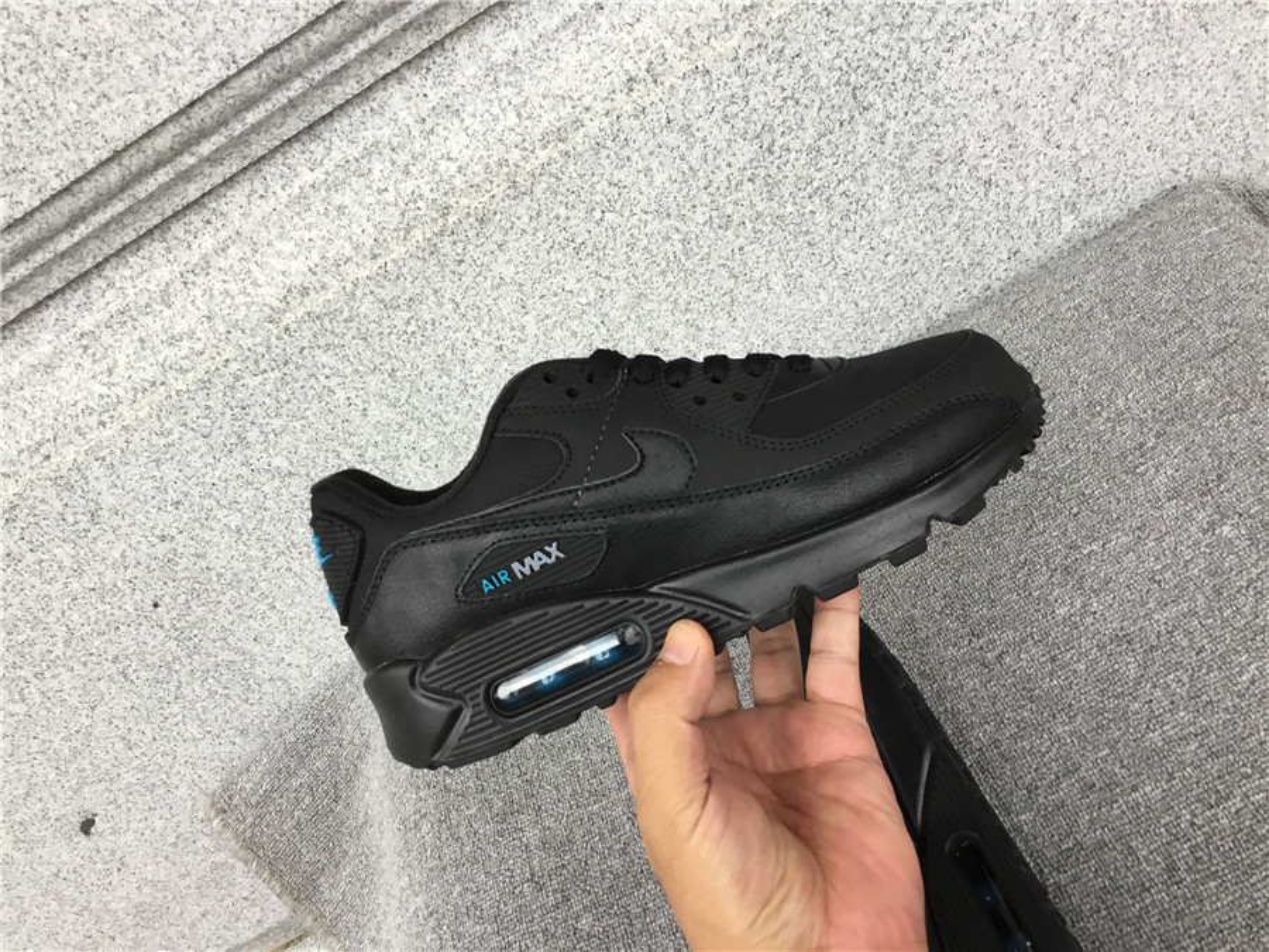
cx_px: 634
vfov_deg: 45.4
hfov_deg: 58.4
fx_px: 1136
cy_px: 476
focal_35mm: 31
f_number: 2.4
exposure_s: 1/33
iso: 32
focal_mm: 3.3
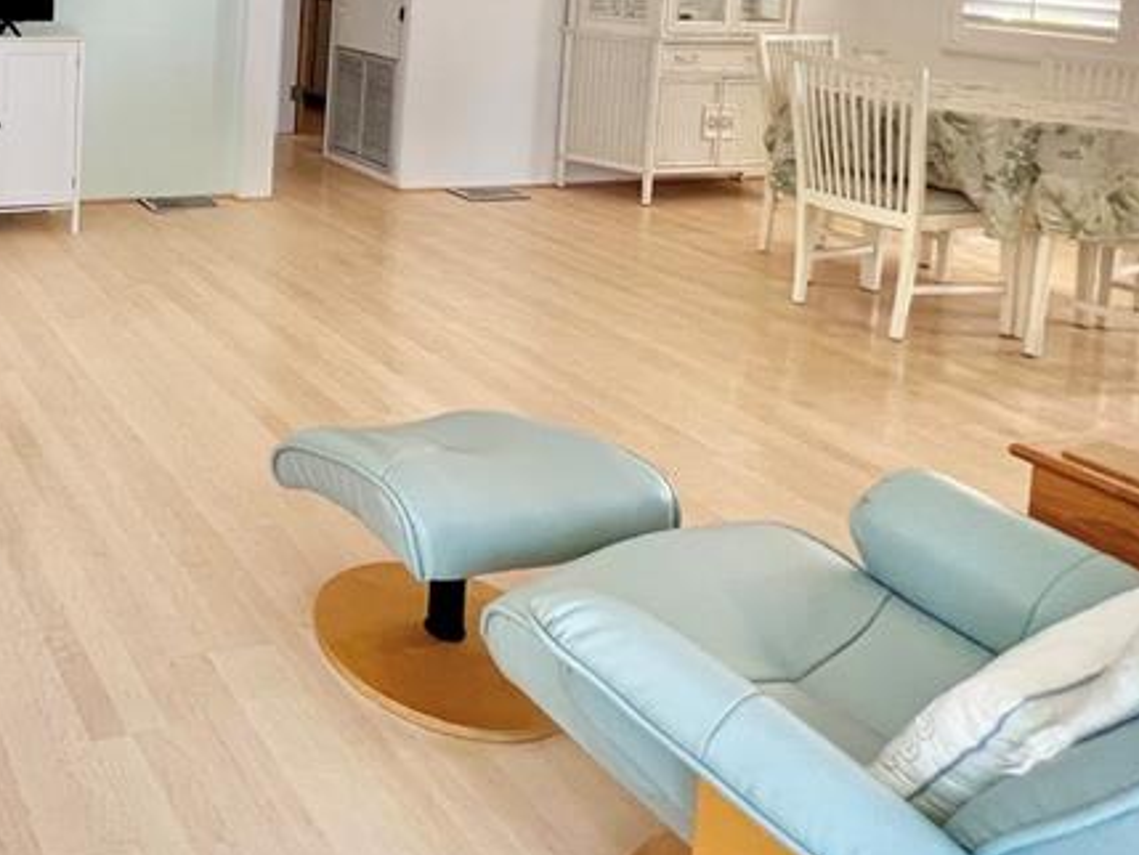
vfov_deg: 39.4
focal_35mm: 31
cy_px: -24
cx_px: 0
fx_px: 1020
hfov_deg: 48.1
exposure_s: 1/99
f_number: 1.8
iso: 160
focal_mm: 1.57
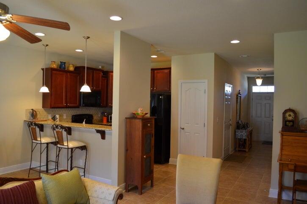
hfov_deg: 67.5
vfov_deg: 47.7
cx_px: 154
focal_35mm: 27
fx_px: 230
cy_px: 102
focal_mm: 18
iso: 560
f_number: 4
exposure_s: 1/60
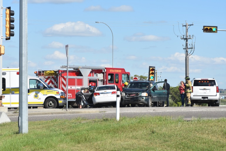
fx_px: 753
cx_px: 113
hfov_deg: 17.1
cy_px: 76
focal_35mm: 120
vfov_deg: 11.4
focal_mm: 80
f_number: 8
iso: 450
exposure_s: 1/1000
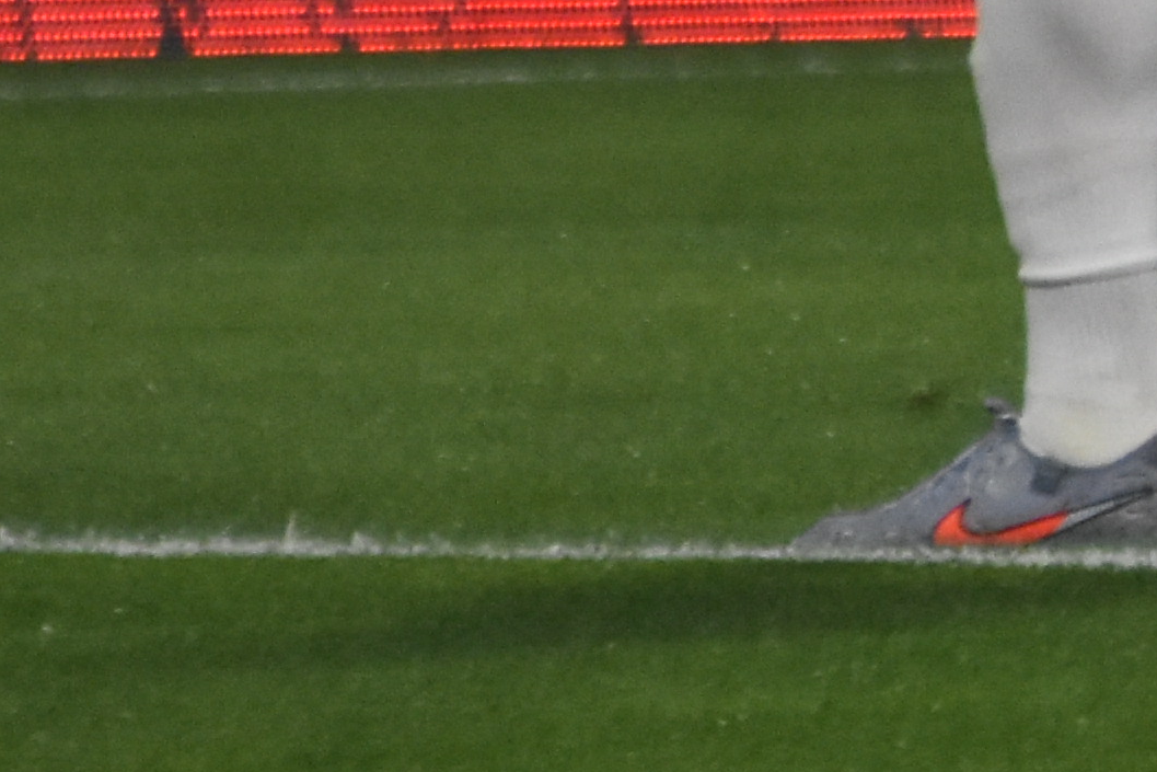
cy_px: -520
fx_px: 82120
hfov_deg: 0.8
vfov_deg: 0.5
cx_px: 2495
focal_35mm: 2555
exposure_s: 1/800
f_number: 5.6
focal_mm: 300
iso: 2200
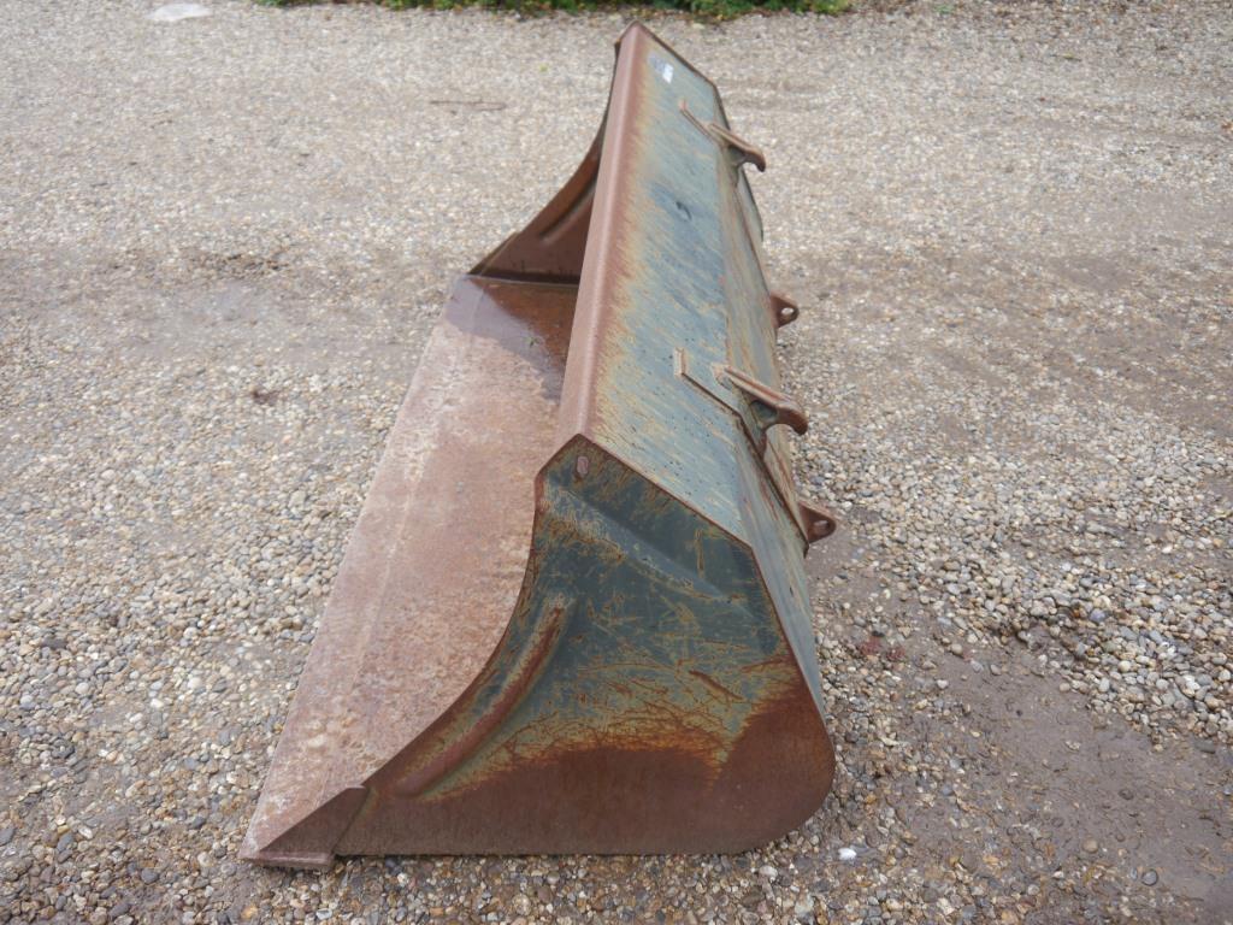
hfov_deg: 56.8
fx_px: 1140
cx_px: 616
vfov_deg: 44.2
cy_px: 462
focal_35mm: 32
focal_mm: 16
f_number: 4
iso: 160
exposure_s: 1/125
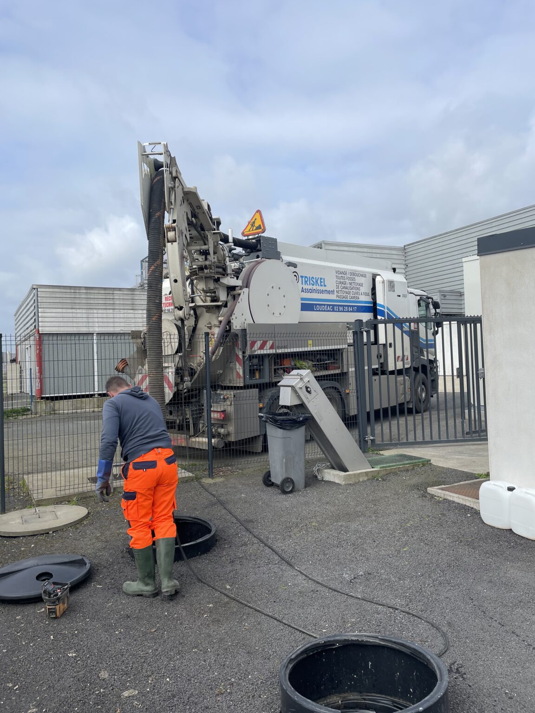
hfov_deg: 53.1
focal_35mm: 26
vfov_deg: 67.3
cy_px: 356
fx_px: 536
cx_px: 268
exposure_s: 1/2882
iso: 32
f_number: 1.6
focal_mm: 4.2
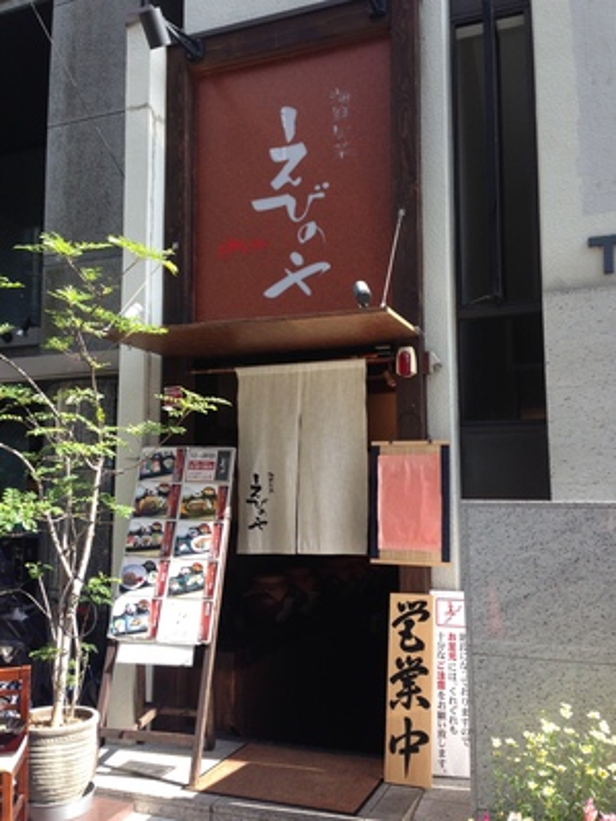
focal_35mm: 33
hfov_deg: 42.9
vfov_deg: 55.4
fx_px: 783
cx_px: 308
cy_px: 410
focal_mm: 4.12
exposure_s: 1/243
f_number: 2.4
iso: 50
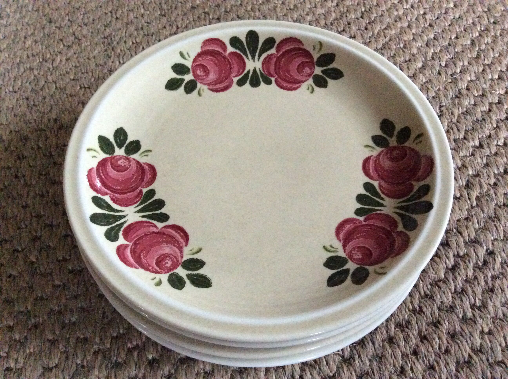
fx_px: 469
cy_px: 190
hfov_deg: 56.9
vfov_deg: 44.1
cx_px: 254
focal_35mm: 32
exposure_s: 1/17
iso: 640
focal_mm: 3.3
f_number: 2.4
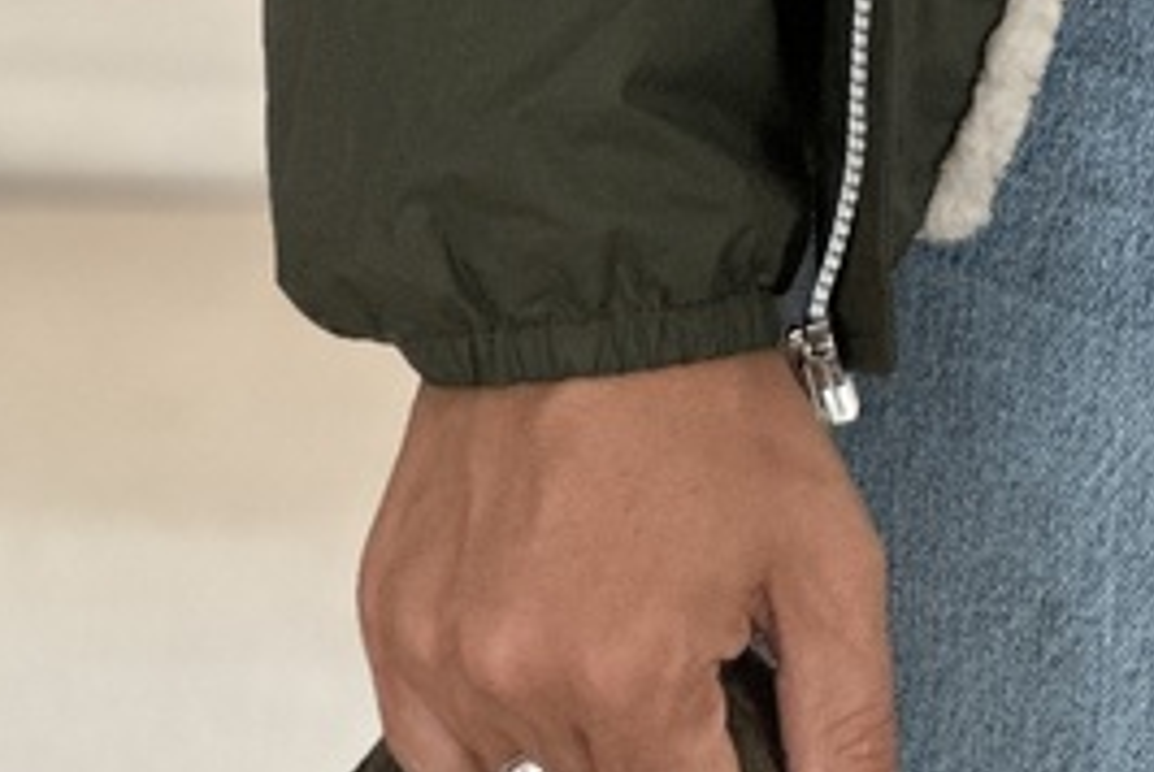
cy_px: -1193
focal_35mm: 303
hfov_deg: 6.7
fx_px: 9723
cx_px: 1475
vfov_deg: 4.4
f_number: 2.8
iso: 160
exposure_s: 1/121
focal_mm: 9
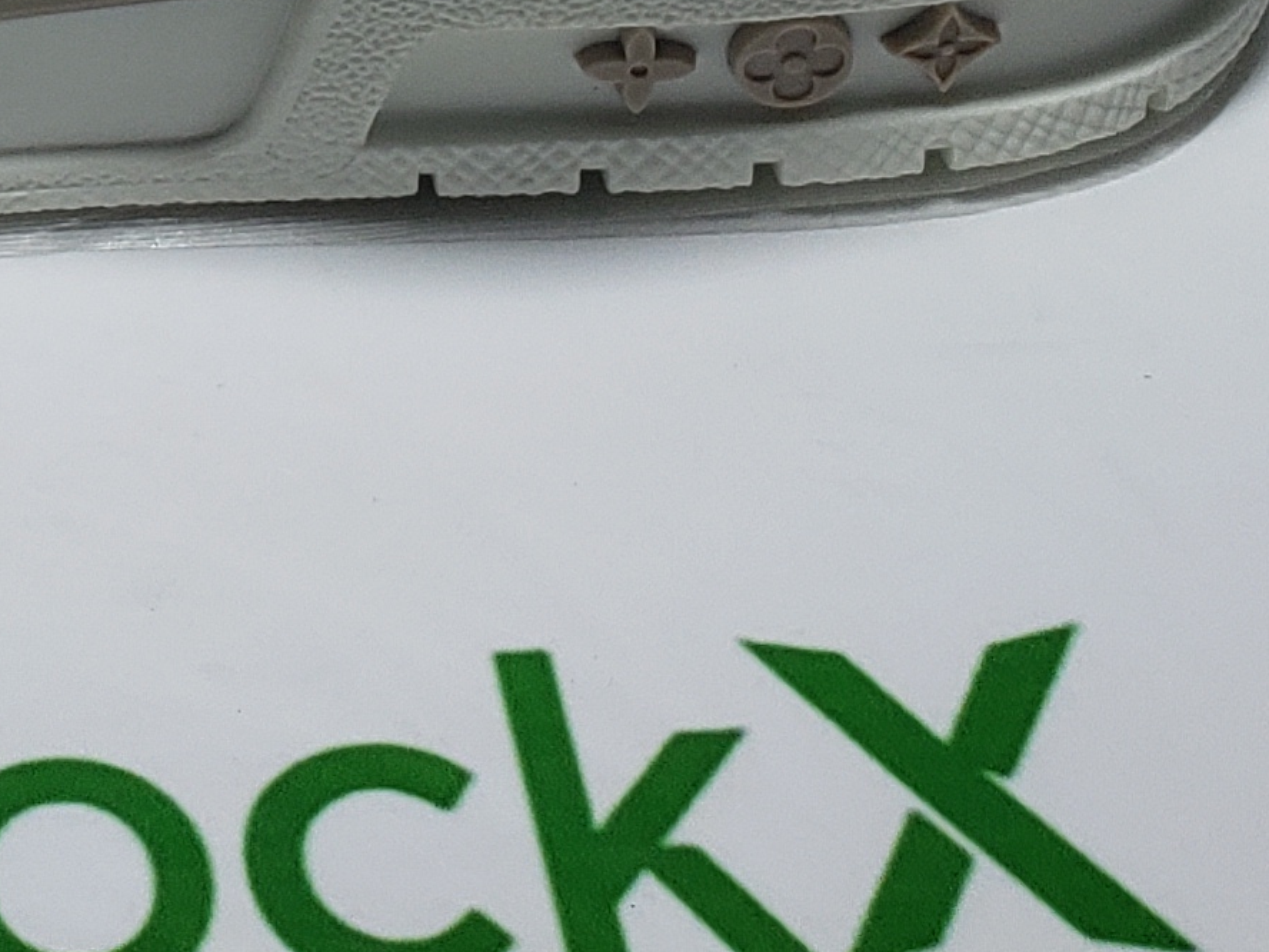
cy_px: -1205
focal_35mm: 118
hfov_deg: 15.8
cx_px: -393
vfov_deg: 10.9
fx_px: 4326
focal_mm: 4.3
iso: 50
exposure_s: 1/195
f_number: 2.4
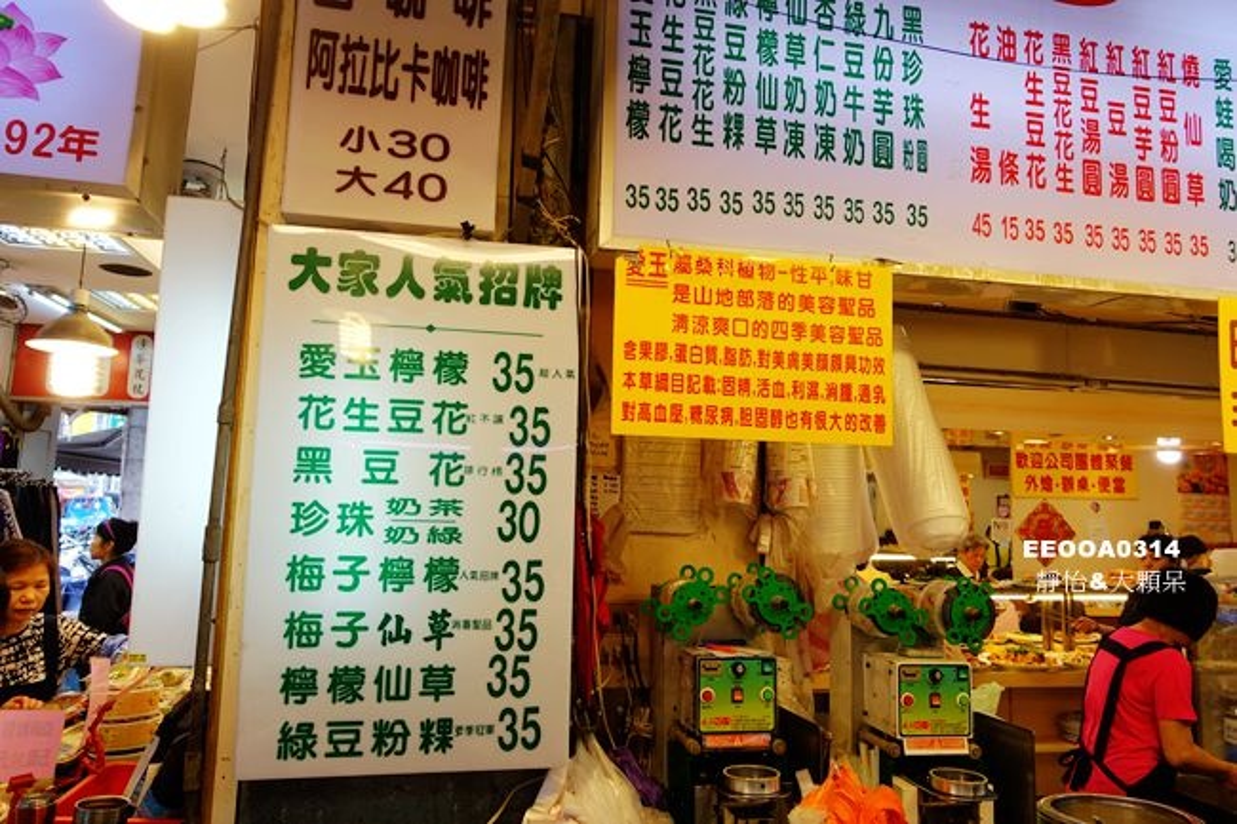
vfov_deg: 51.3
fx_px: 859
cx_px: 618
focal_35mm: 25
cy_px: 412
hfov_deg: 71.5
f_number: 2.8
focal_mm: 9.2
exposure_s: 1/80
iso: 125
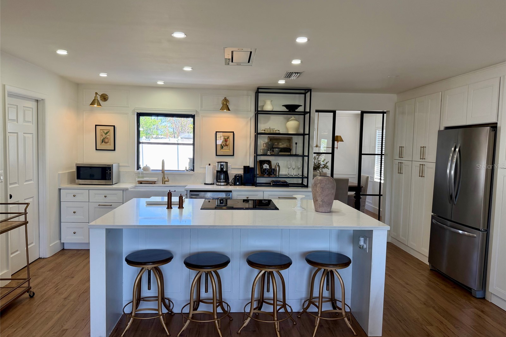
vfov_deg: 51.3
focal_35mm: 25
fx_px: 351
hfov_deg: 71.5
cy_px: 166
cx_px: 253
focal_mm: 6.76
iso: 125
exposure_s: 1/211
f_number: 1.78
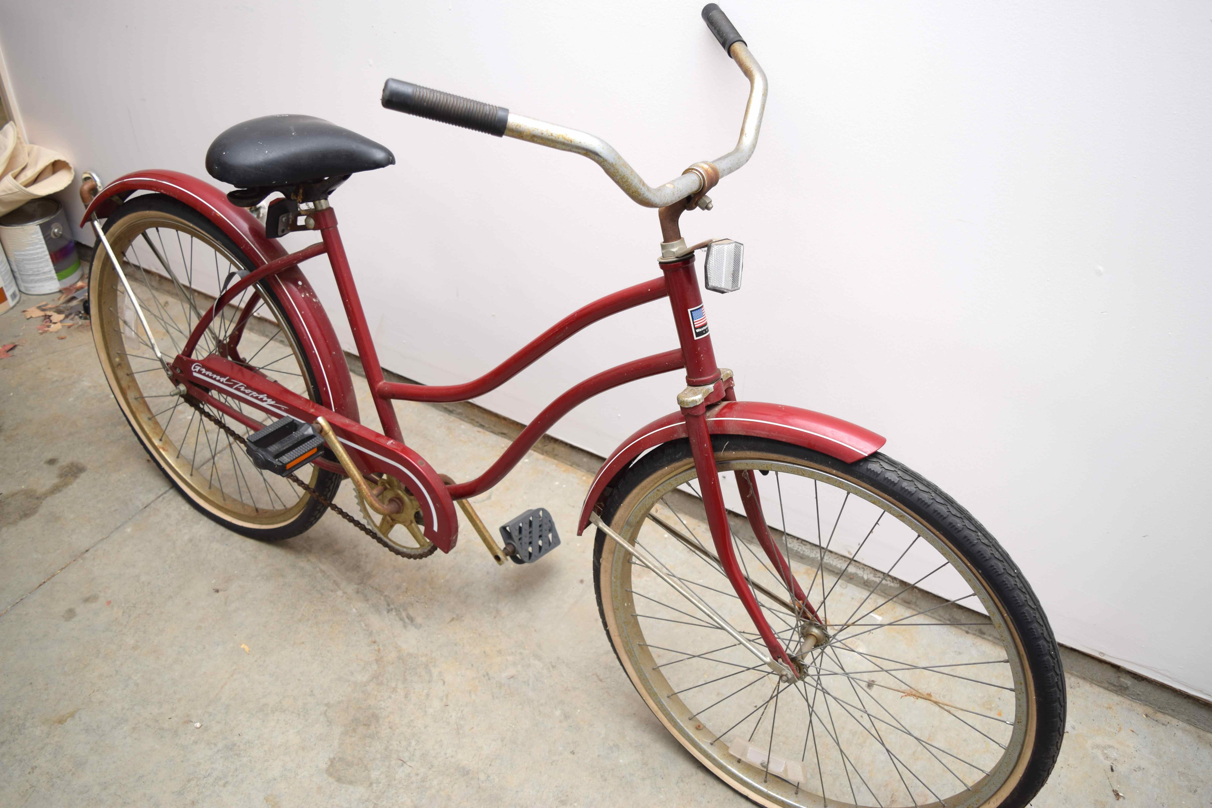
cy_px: 404
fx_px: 1060
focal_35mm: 32
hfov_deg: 59.5
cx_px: 606
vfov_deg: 41.7
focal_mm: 21
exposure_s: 1/60
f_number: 3.8
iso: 100
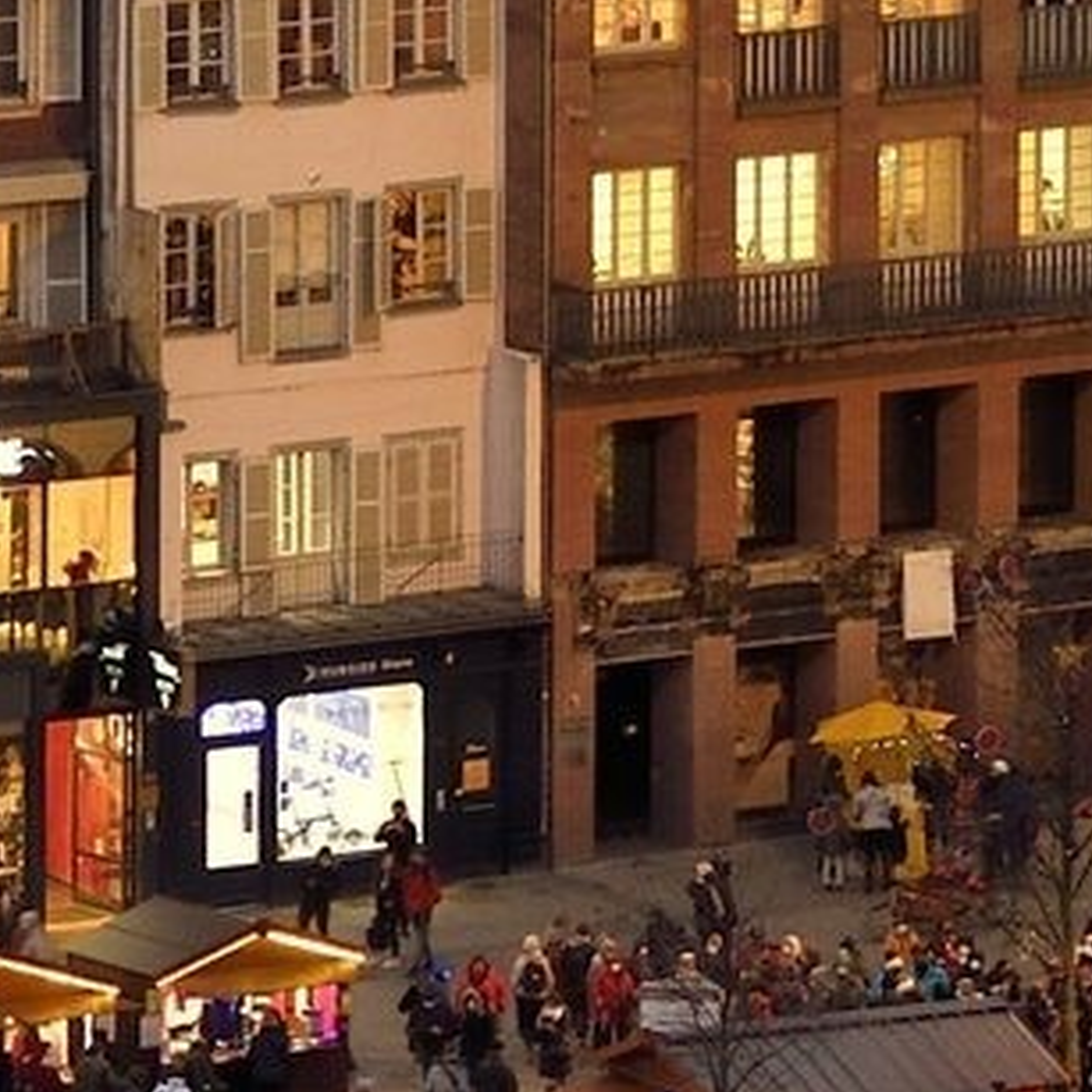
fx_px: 16632
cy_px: -2020
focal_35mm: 466
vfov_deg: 3.7
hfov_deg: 3.7
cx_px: 2230
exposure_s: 1/13
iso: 800
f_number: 6.3
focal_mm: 70
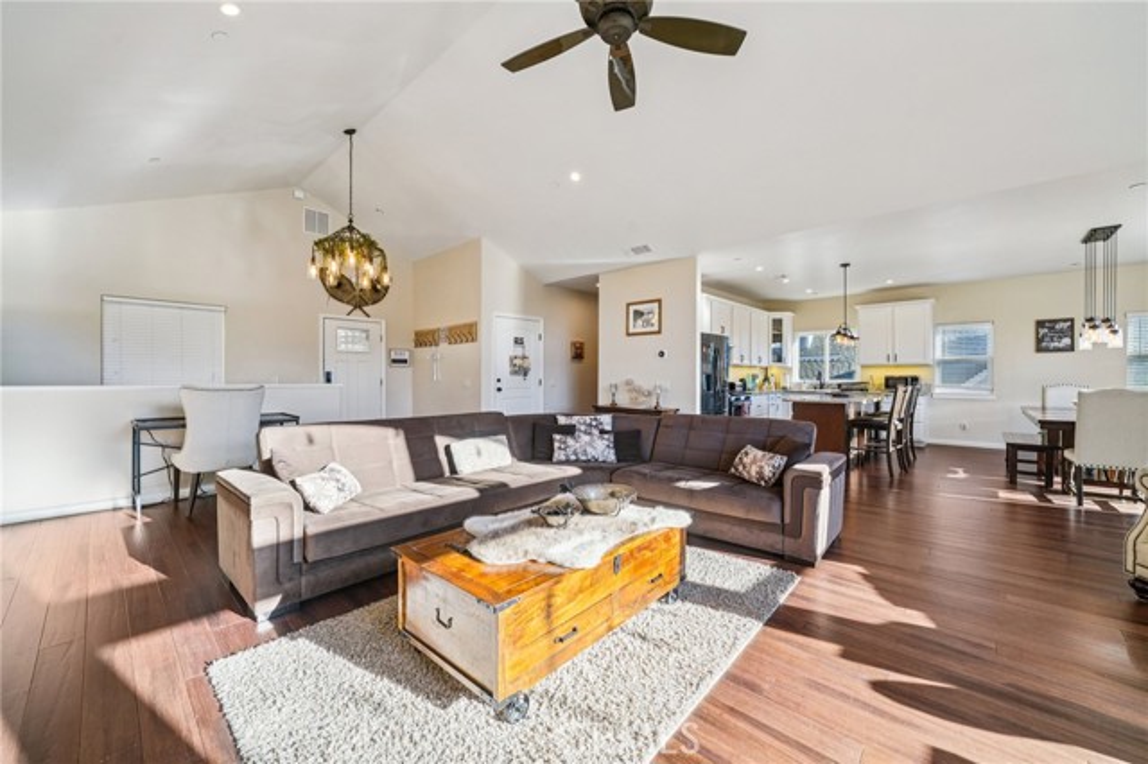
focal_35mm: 13
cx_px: 574
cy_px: 382
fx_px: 414
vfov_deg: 85.4
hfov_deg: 108.4
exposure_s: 1/30
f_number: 8
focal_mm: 13
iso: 200
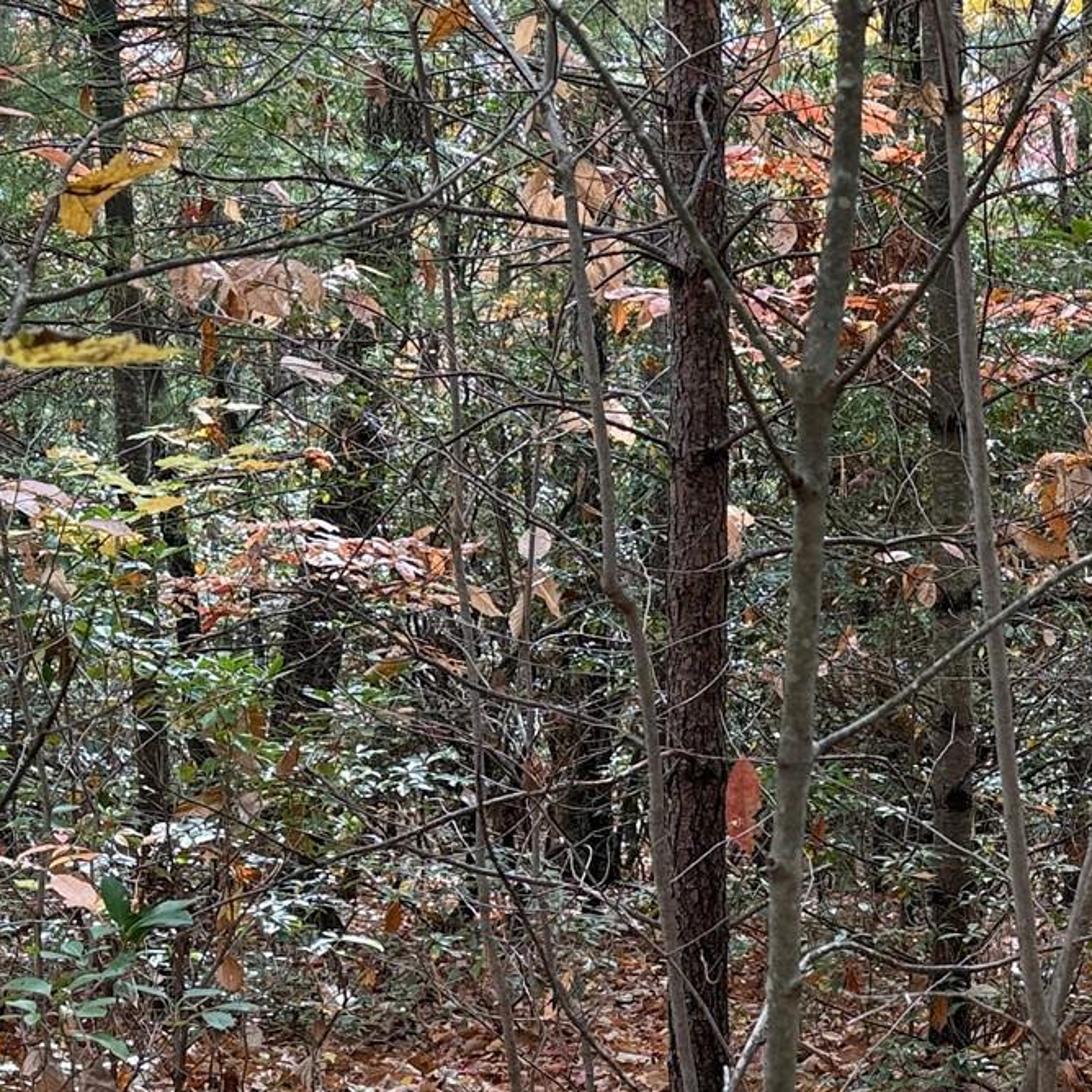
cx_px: 1133
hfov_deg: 25.0
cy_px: 706
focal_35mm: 65
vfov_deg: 26.4
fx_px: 2320
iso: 100
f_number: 1.78
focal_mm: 6.76
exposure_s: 1/270
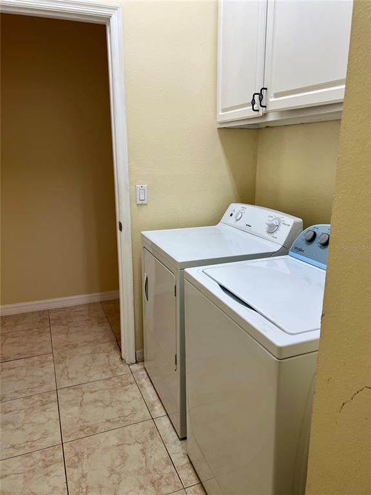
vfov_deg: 67.3
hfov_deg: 53.1
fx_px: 372
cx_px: 186
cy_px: 248
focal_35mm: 26
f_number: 1.5
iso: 80
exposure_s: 1/120
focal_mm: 5.7
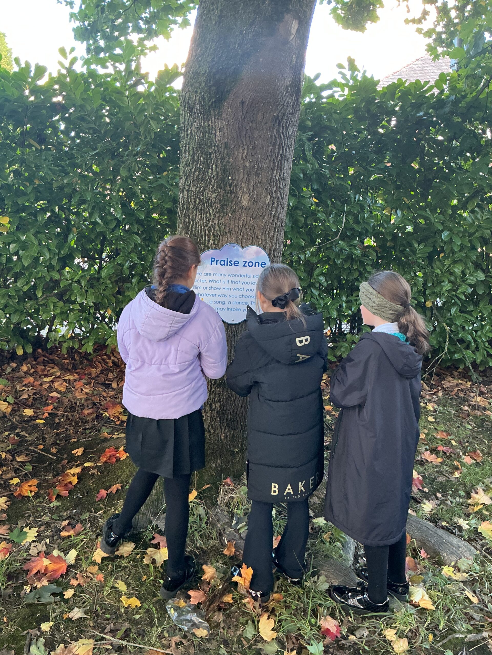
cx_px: 246
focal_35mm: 29
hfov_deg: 48.2
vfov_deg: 61.7
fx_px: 550
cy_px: 328
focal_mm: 3
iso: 125
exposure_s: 1/60
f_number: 1.8
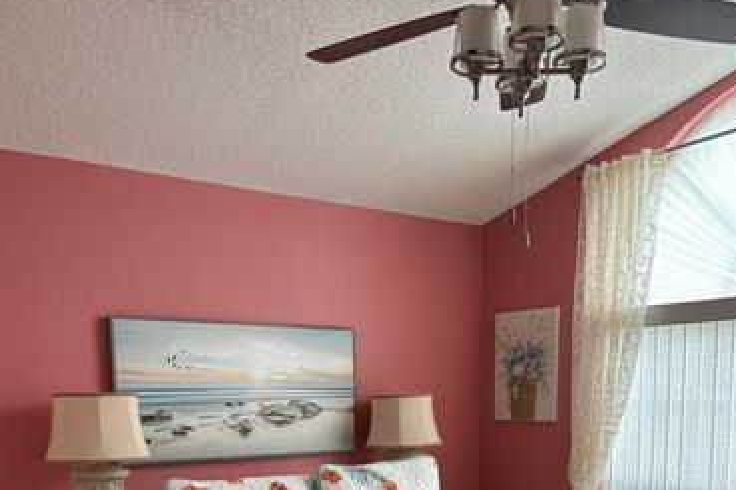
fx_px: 797
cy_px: 500
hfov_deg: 49.5
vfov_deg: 31.4
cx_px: 382
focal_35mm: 39
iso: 160
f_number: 1.6
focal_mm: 5.96
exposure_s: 1/60
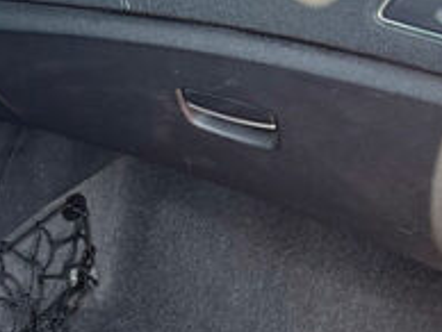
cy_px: 262
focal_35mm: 107
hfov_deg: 16.5
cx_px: -244
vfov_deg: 13.8
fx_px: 1368
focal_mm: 5.1
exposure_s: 1/172
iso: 50
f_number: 1.6
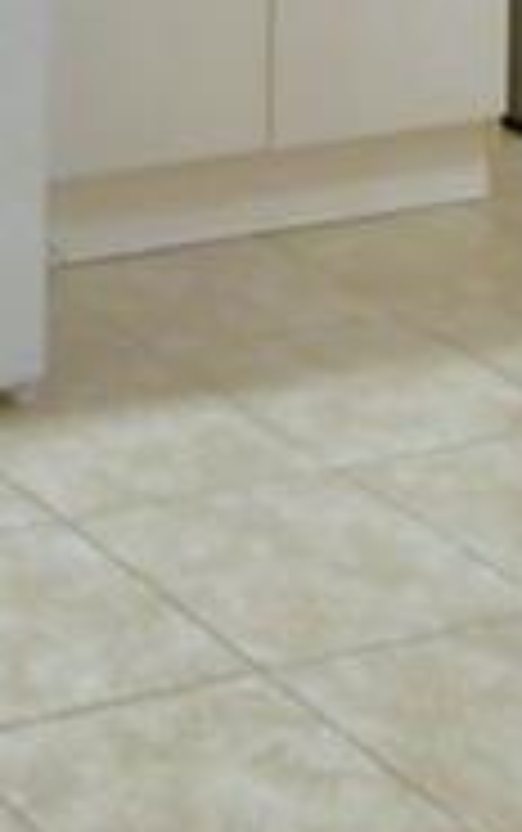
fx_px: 2998
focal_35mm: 132
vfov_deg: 13.5
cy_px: -857
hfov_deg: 9.5
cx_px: -396
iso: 400
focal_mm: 10
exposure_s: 1/40
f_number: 4.5
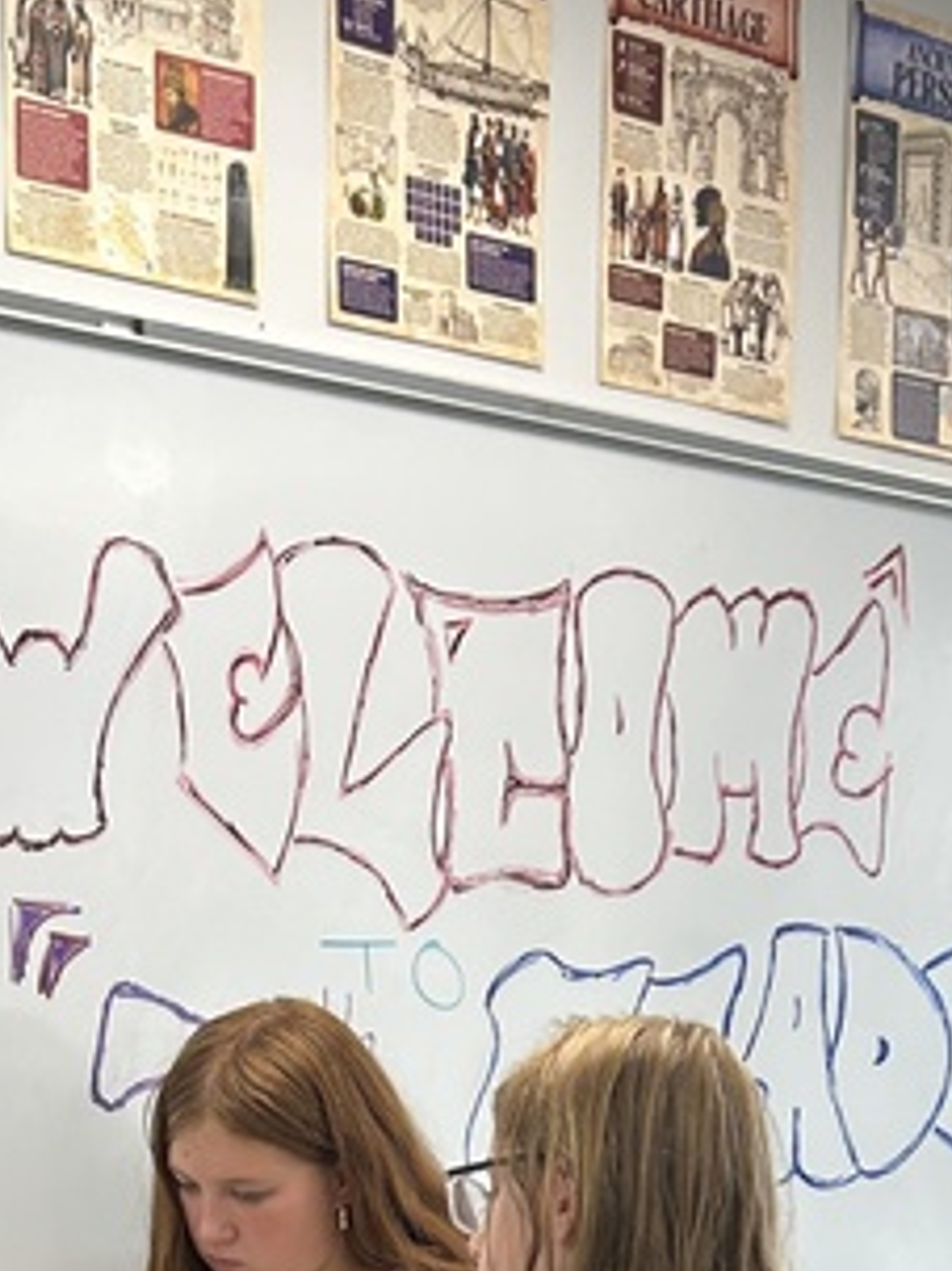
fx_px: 3229
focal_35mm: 88
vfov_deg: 20.0
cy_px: 1758
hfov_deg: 16.7
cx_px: 315
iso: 64
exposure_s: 1/120
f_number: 1.5
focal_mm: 5.7
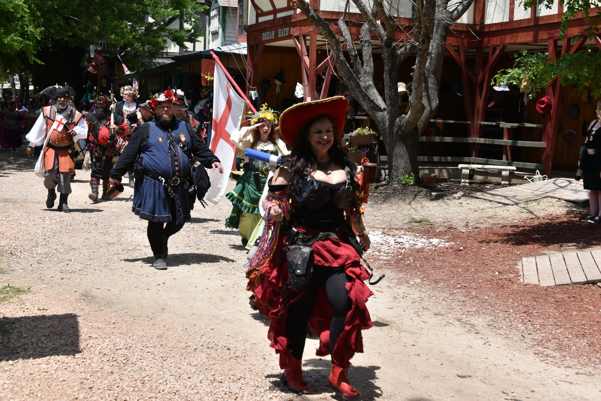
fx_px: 835
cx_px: 300
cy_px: 200
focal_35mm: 50
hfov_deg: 39.6
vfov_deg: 27.0
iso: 100
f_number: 9
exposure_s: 1/320
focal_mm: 50
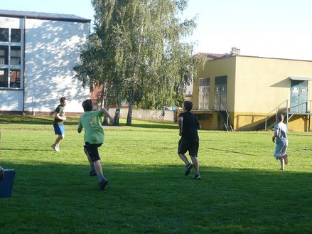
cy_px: 154
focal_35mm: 67
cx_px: 182
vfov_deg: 21.8
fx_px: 604
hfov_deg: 28.9
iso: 100
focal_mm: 6
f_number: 2.9
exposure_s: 1/400
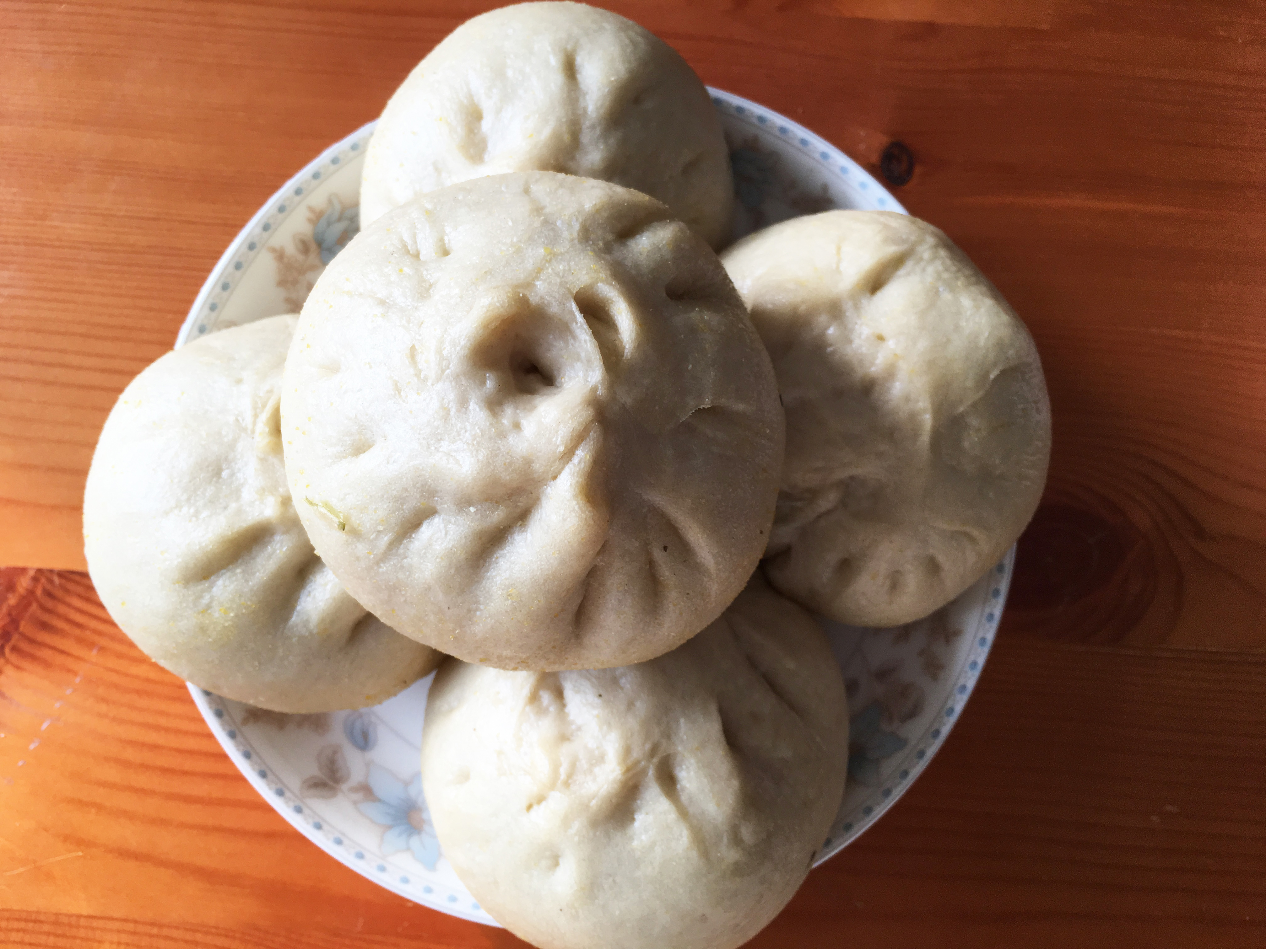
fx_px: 1061
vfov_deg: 48.2
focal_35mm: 29
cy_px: 474
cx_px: 633
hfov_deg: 61.7
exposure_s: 1/100
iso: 40
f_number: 2.2
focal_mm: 4.15
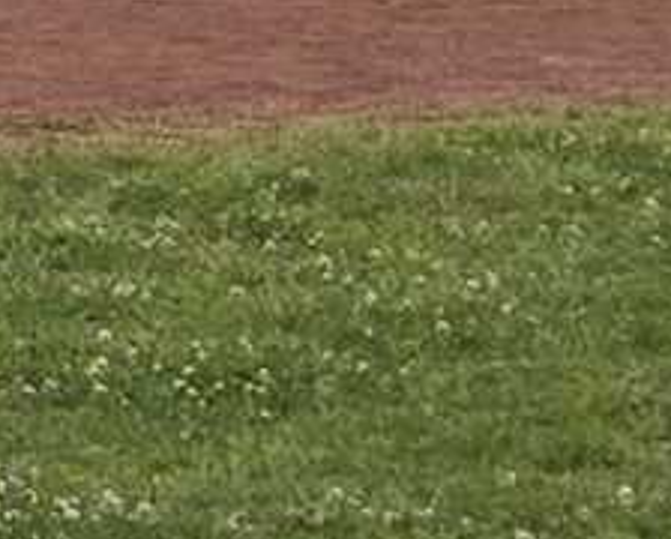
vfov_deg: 14.0
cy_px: -377
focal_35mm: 100
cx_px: -767
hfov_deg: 14.8
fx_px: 1989
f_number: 1.8
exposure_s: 1/264
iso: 25
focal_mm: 5.4
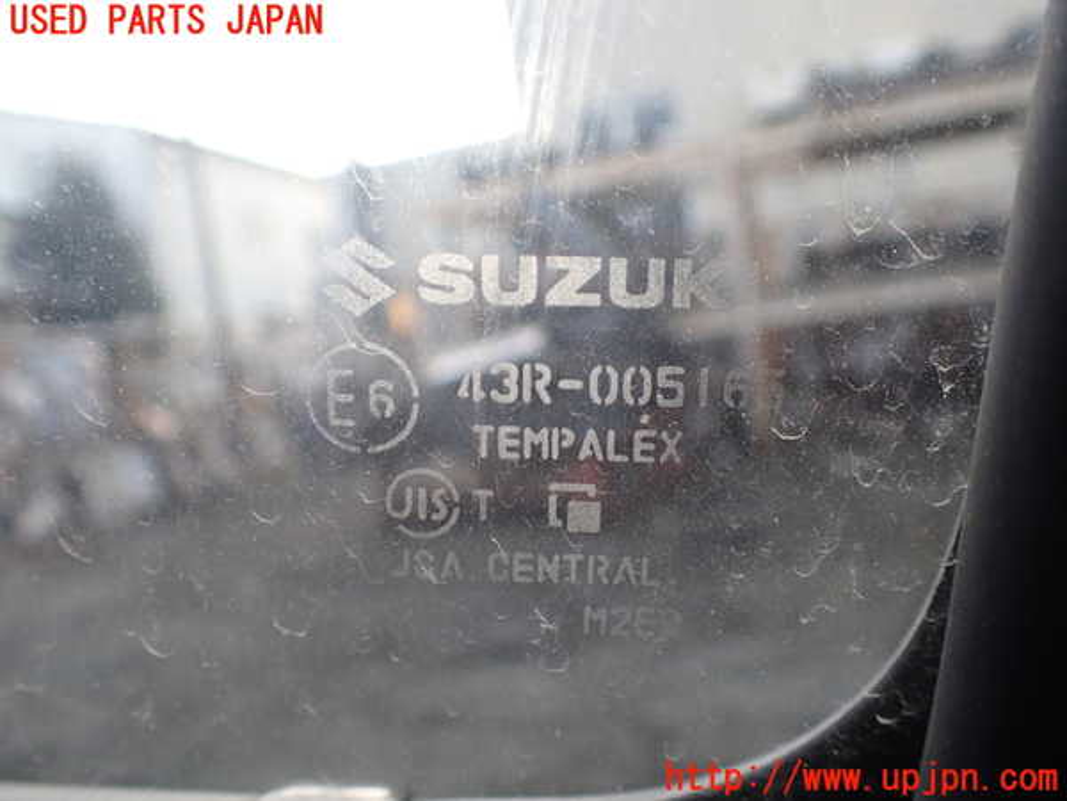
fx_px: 925
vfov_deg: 46.8
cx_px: 534
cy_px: 400
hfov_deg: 60.0
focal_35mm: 30
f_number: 2.3
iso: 100
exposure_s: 1/125
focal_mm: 5.4
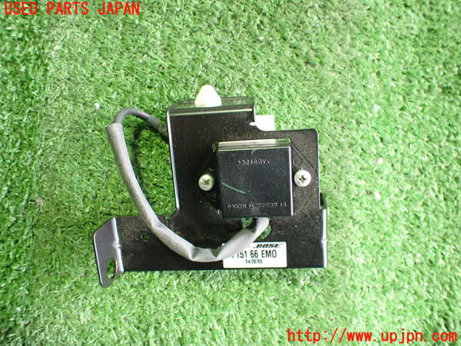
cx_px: 230
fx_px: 400
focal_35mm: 30
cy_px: 173
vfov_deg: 46.8
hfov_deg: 60.0
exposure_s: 1/30
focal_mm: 5.4
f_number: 2.3
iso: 800
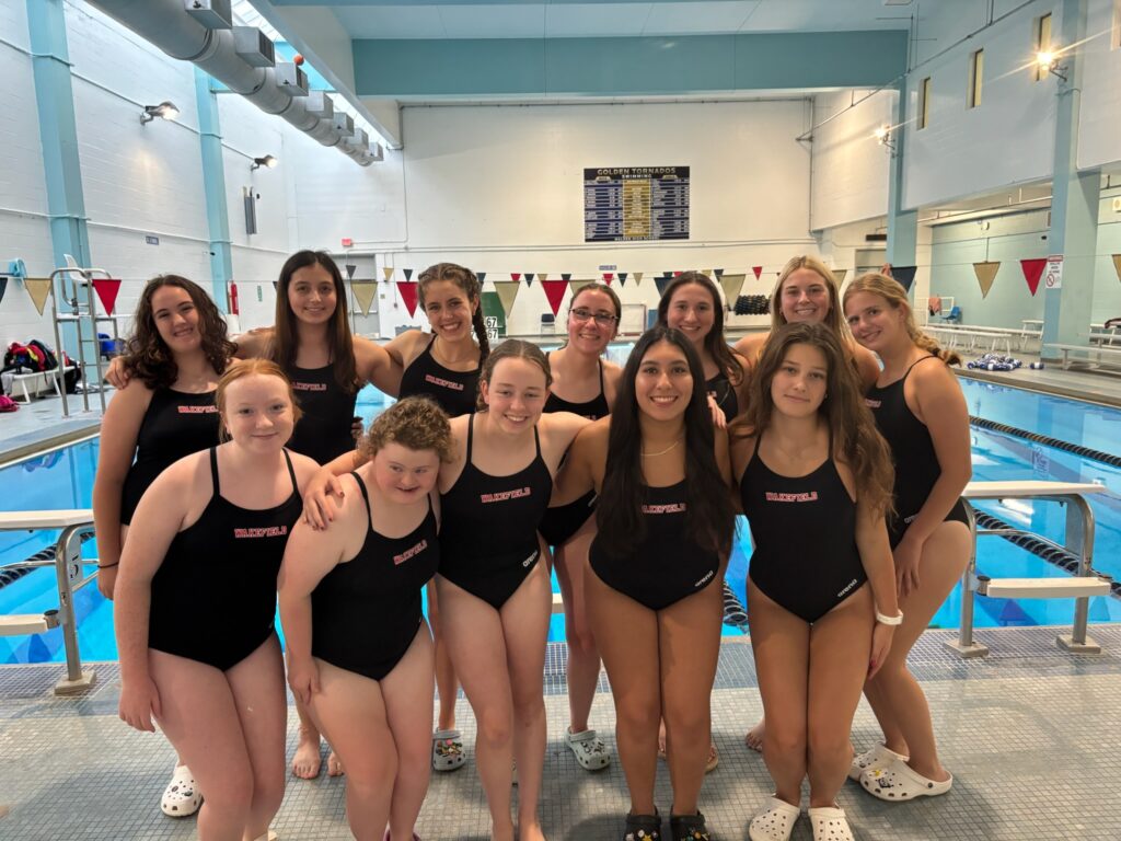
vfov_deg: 53.1
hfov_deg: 67.3
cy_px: 420
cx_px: 560
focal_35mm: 26
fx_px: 842
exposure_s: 1/60
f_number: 1.6
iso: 400
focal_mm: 5.96
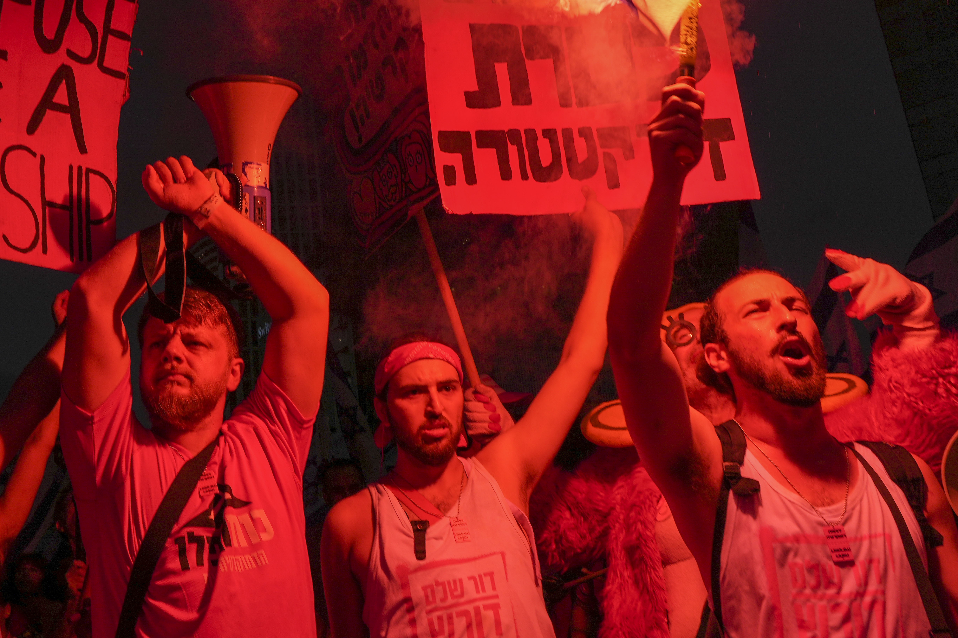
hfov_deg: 44.9
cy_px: 238
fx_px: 1118
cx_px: 241
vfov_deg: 31.7
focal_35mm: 42
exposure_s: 1/320
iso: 160
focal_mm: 24
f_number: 11
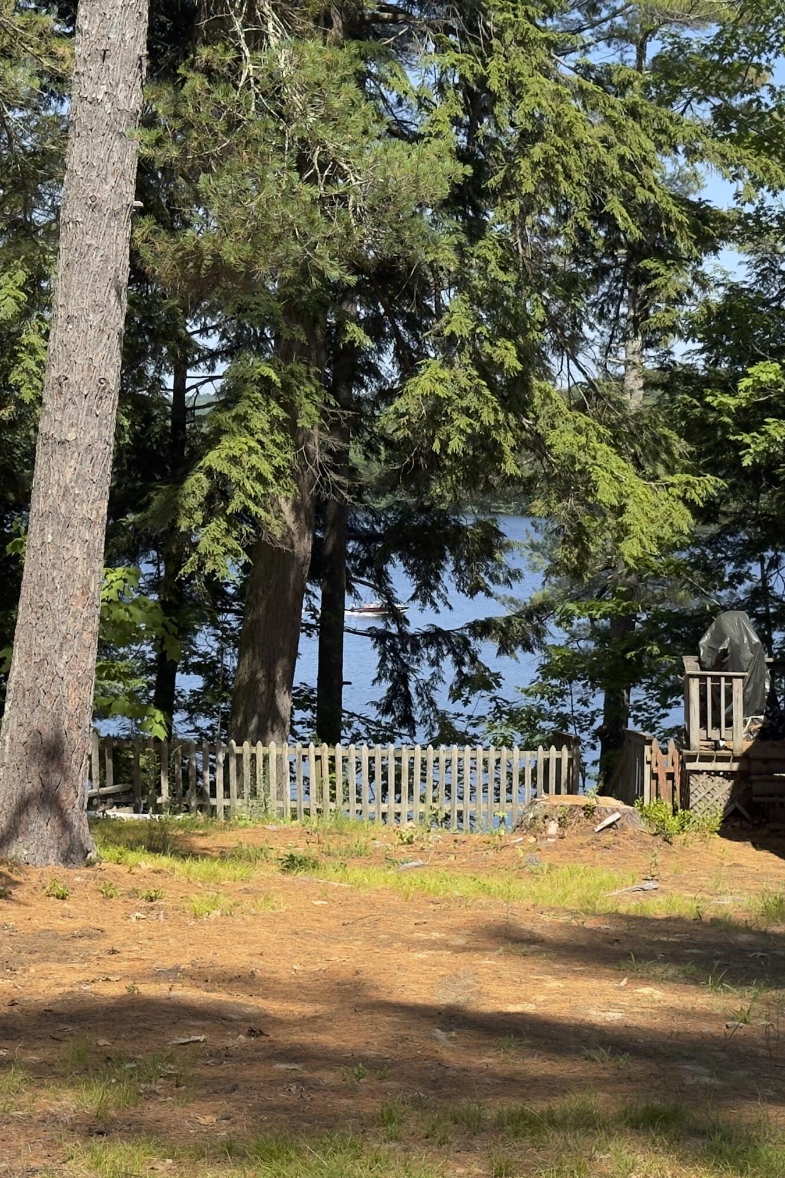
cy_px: 611
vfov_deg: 27.3
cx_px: 424
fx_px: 2421
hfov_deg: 18.4
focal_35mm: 74
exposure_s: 1/3378
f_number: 1.78
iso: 100
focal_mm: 6.76
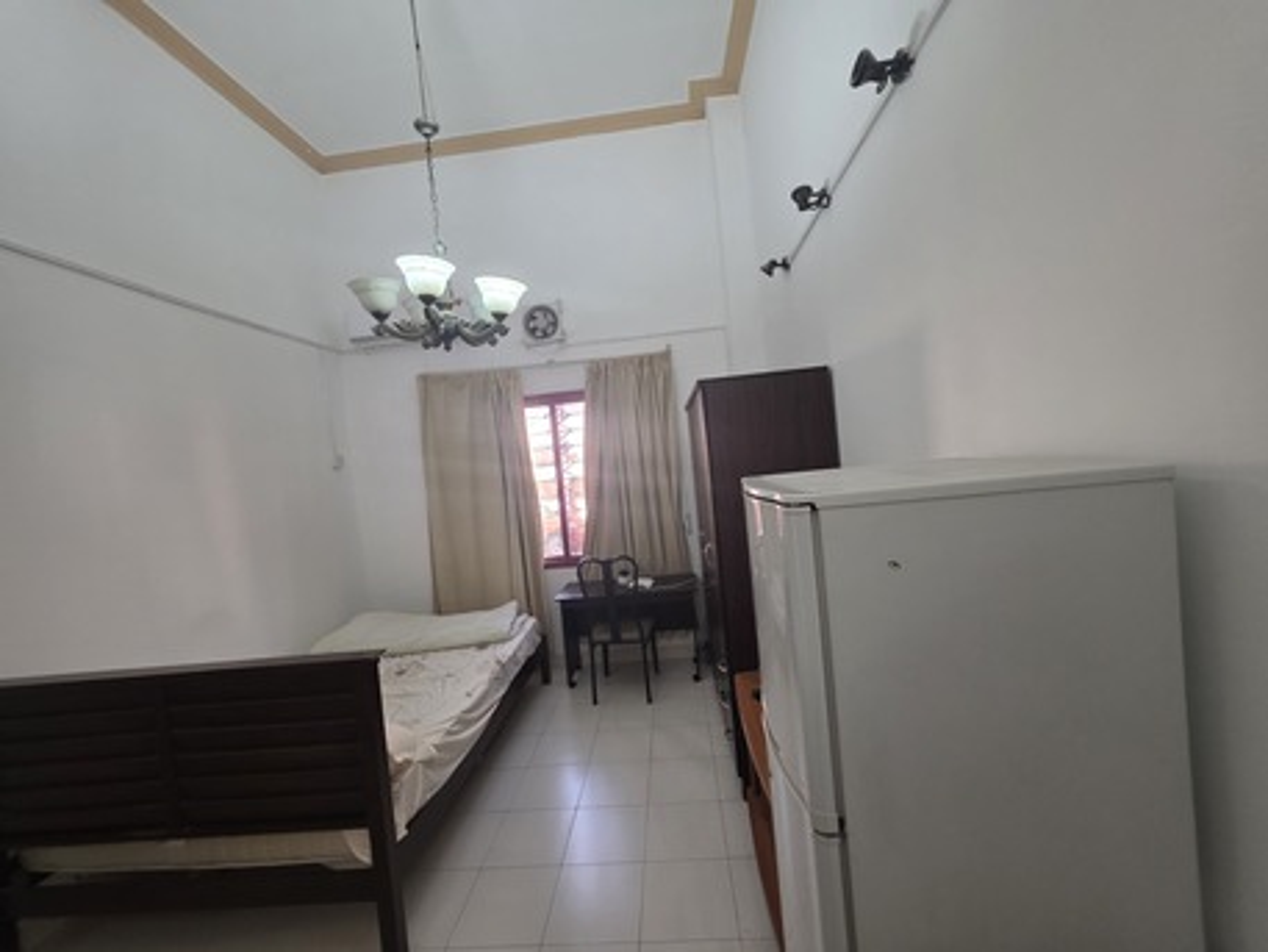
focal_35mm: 13
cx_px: 634
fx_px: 476
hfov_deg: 106.2
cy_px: 476
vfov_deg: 89.9
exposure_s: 1/50
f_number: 1.9
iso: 160
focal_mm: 2.2
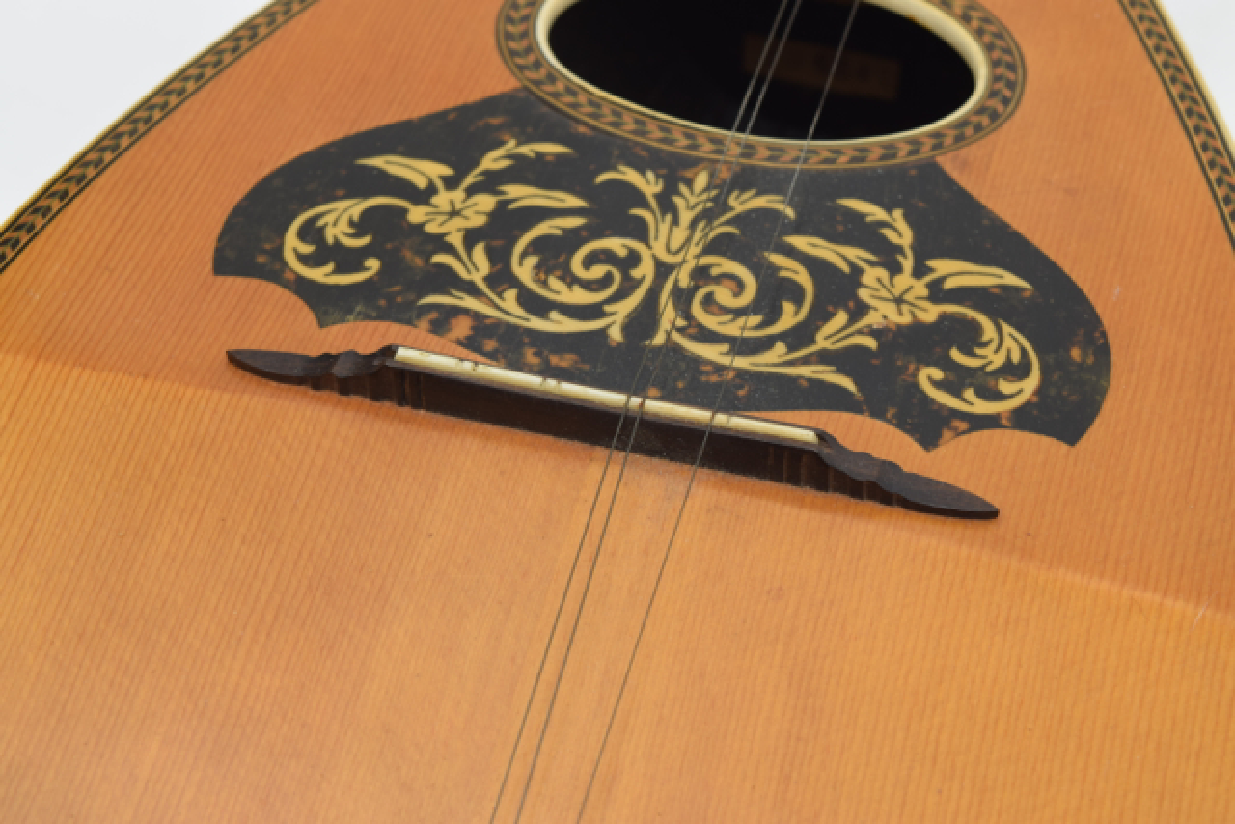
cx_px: 618
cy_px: 412
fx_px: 2831
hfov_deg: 24.6
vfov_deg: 16.6
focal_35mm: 82
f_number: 9
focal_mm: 55
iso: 100
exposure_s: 1/125
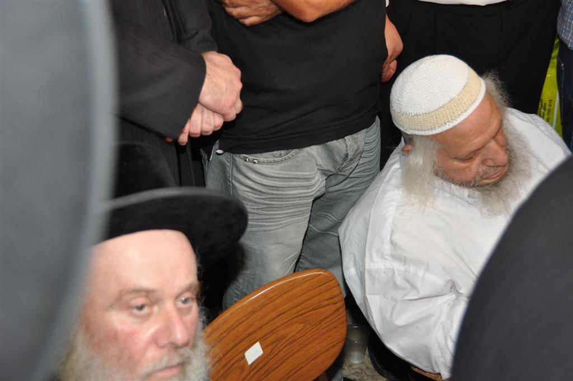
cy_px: 190
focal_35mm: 66
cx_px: 286
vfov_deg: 20.6
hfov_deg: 30.5
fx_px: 1049
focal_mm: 44
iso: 500
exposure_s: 1/60
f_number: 5
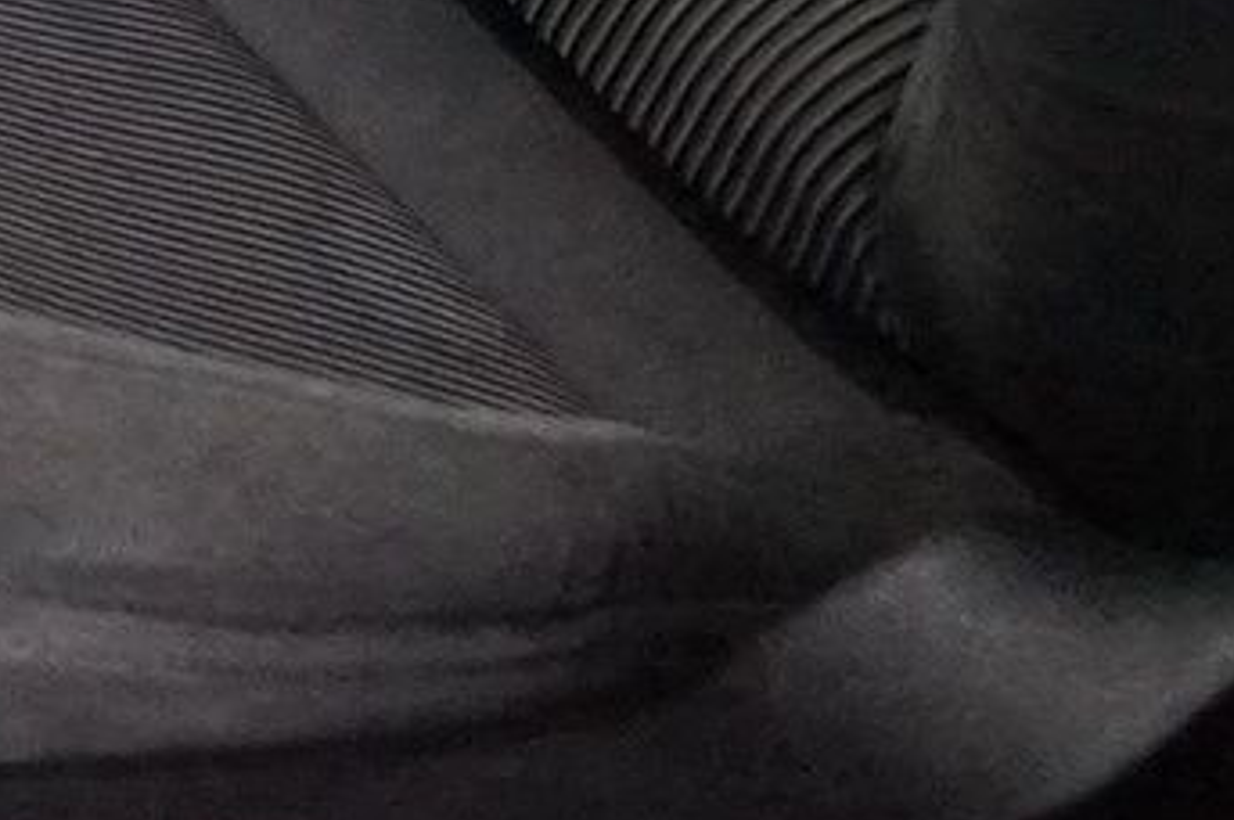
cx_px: -1565
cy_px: -2133
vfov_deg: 5.9
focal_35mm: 204
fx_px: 6986
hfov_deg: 9.2
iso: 6400
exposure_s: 1/60
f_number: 3.5
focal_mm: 28
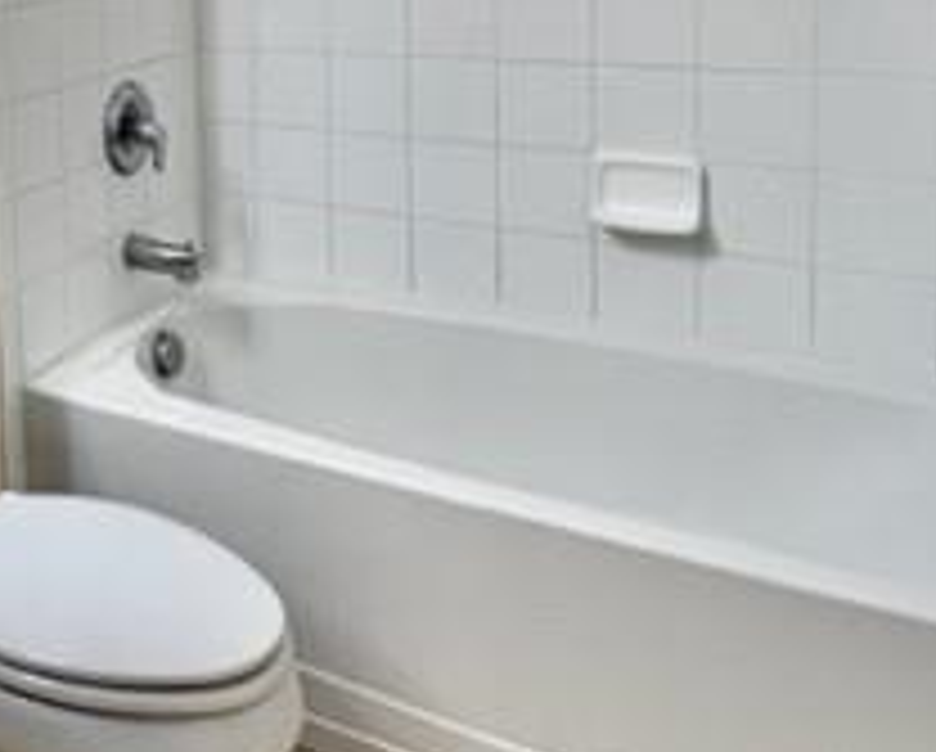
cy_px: -14
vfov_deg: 34.5
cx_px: -45
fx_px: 1082
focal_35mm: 39
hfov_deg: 39.8
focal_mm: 1.57
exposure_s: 1/120
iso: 160
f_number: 1.8
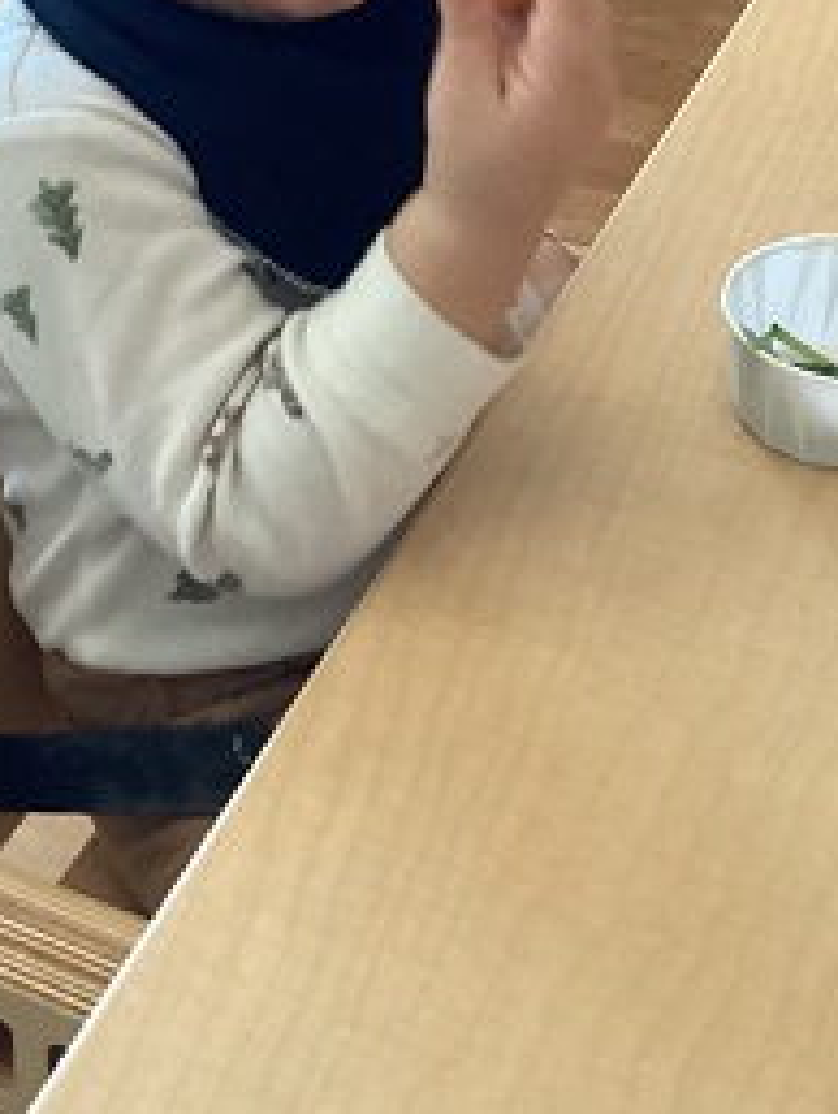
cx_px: 503
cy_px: 237
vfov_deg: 31.4
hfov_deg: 24.4
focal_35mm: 60
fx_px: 1933
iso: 500
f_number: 2.4
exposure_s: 1/30
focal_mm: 3.3
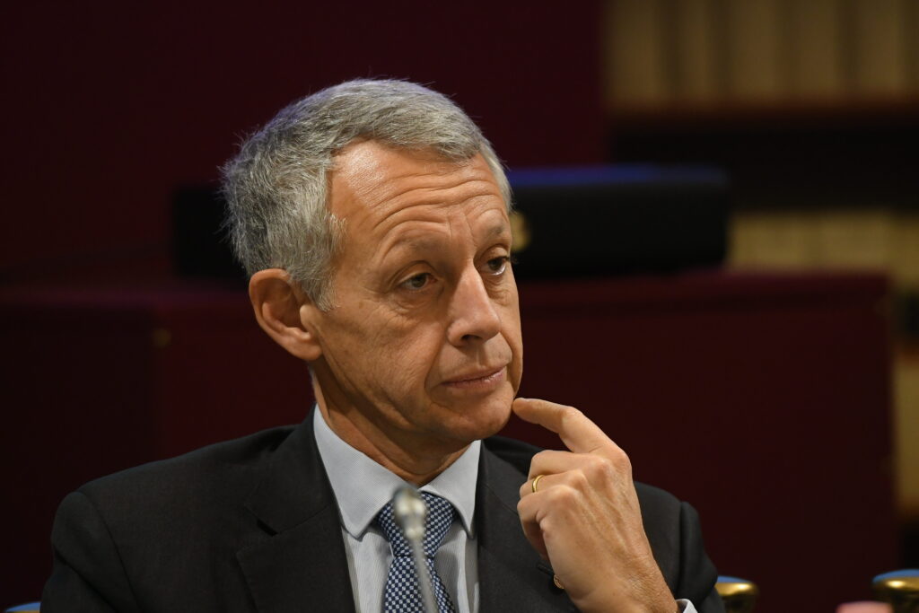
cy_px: 306
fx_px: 7659
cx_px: 460
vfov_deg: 4.6
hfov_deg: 6.9
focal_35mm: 300
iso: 2500
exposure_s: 1/200
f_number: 3.2
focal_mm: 200
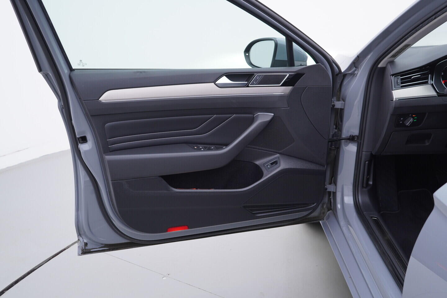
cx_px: 224
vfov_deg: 36.9
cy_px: 149
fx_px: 447
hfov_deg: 53.1
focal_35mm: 36
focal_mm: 24
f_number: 3.2
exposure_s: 1/50
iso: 125
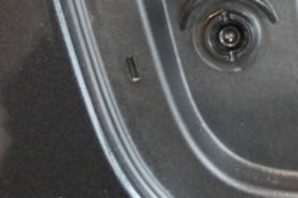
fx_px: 1329
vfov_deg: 8.4
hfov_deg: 11.9
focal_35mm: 161
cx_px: 524
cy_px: -50
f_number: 4.8
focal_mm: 29
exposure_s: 1/125
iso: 3200
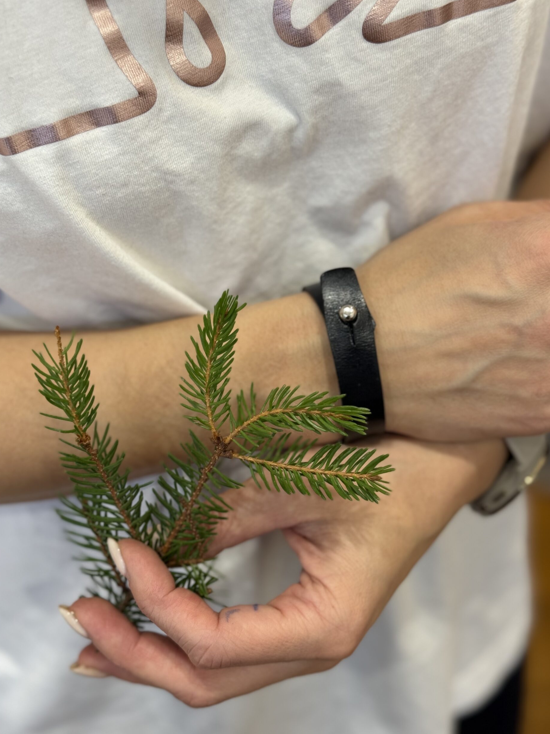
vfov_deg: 38.2
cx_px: 278
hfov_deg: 29.1
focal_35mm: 50
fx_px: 1059
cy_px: 376
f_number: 1.78
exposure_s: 1/50
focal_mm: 6.76
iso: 80
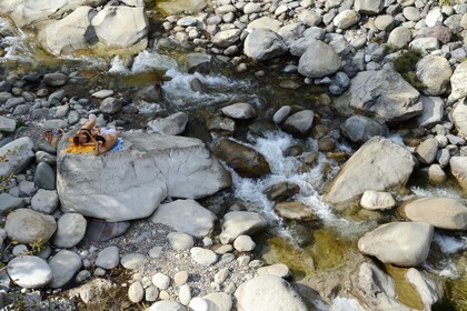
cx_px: 234
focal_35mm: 70
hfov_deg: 28.8
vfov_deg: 19.5
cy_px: 156
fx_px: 908
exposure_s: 1/320
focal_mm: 70
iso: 200
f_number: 9
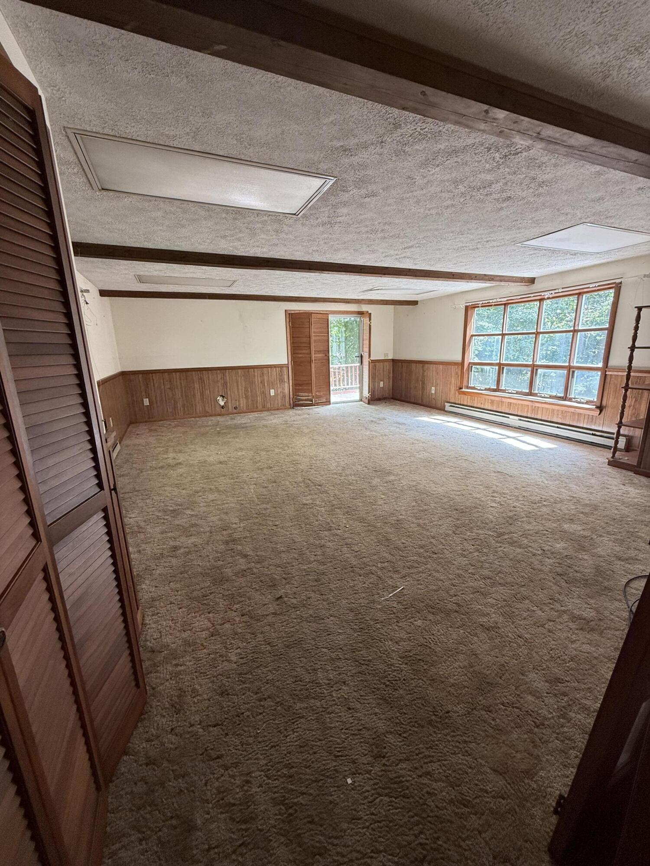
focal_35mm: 14
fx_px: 351
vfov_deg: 102.1
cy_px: 433
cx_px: 325
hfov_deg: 85.7
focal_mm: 2.22
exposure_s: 1/99
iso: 200
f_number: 2.2
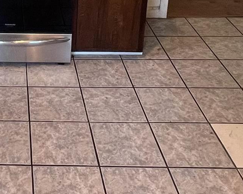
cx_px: -4
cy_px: -57
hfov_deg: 28.9
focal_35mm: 61
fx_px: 439
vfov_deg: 22.4
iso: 200
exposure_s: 1/60
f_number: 1.8
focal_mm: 1.57
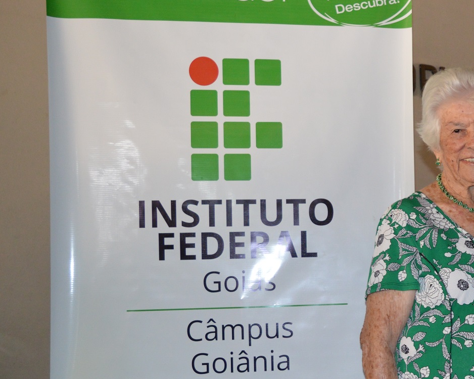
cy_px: 254
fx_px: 757
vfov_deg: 27.9
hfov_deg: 32.6
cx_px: 448
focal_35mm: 54
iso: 900
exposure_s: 1/60
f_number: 3.5
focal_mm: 18
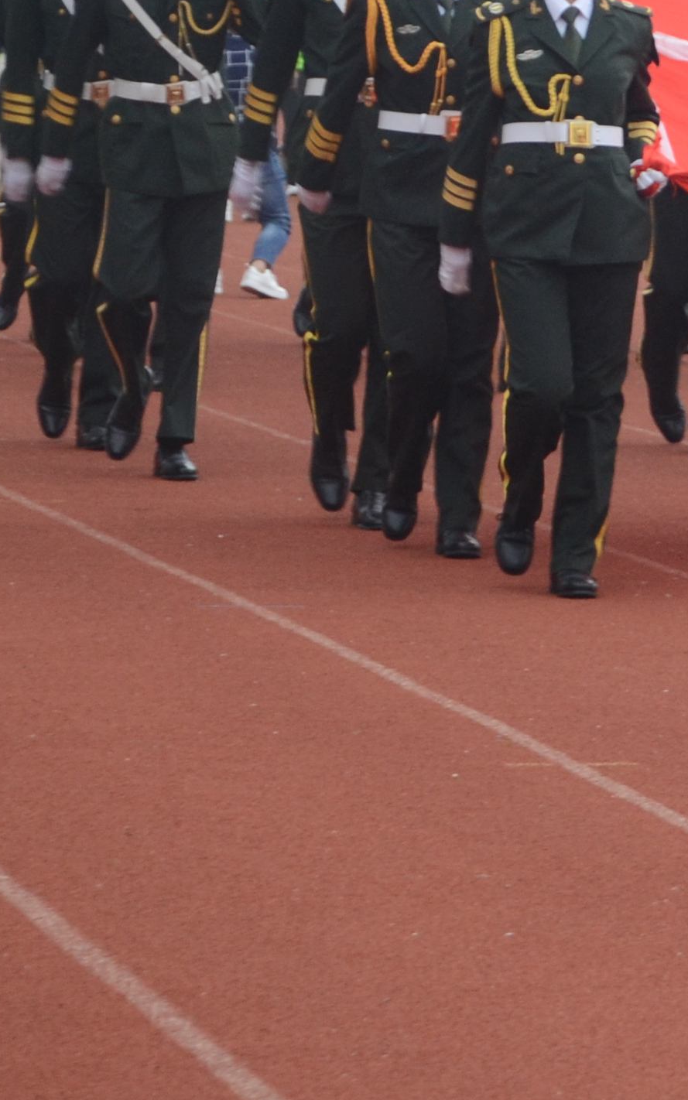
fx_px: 8248
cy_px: 67
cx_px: 1703
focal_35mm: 275
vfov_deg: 7.6
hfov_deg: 4.7
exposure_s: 1/100
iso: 400
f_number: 5
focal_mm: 52
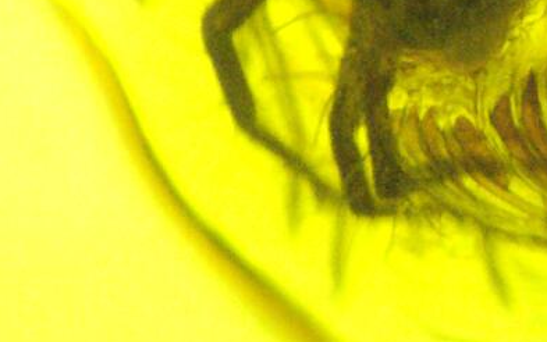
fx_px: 5280
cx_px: 509
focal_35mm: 354
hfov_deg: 5.9
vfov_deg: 3.7
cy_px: -88
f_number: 5
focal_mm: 17.4
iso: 400
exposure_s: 1/400
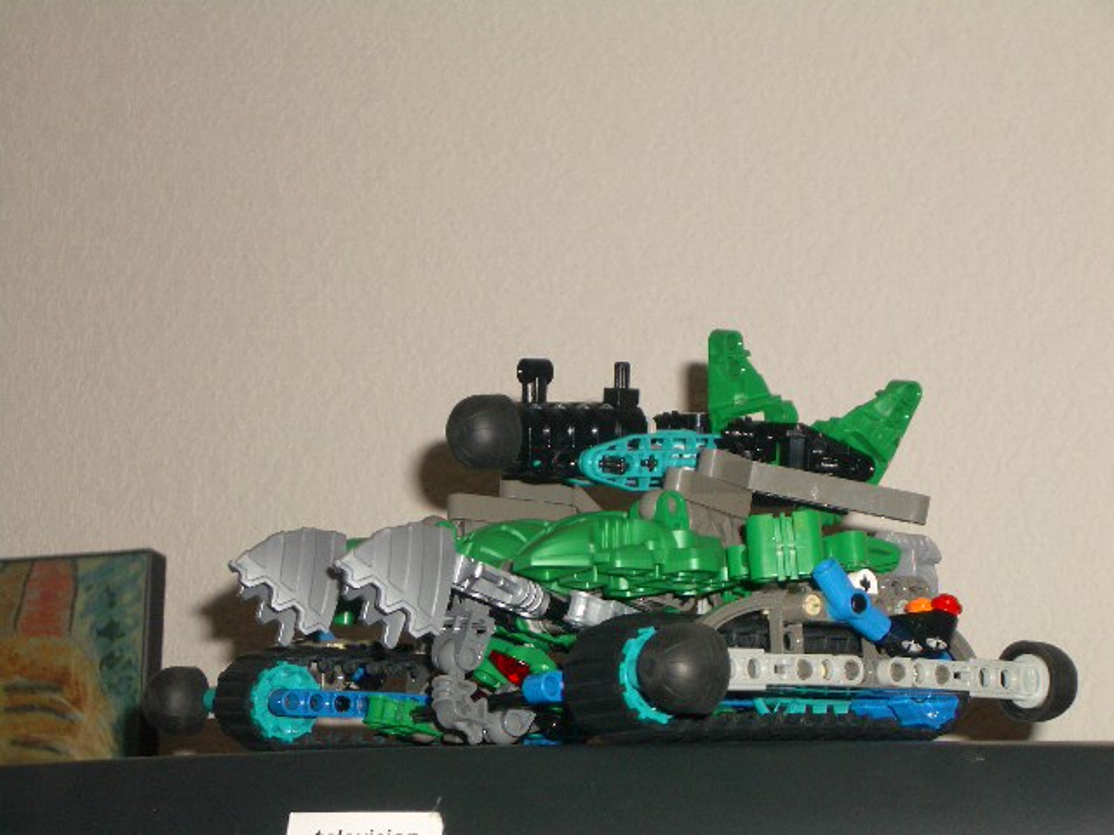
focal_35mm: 88
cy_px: 418
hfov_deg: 22.3
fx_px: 2832
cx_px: 557
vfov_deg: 16.8
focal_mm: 14.6
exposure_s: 1/60
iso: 100
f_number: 4.4
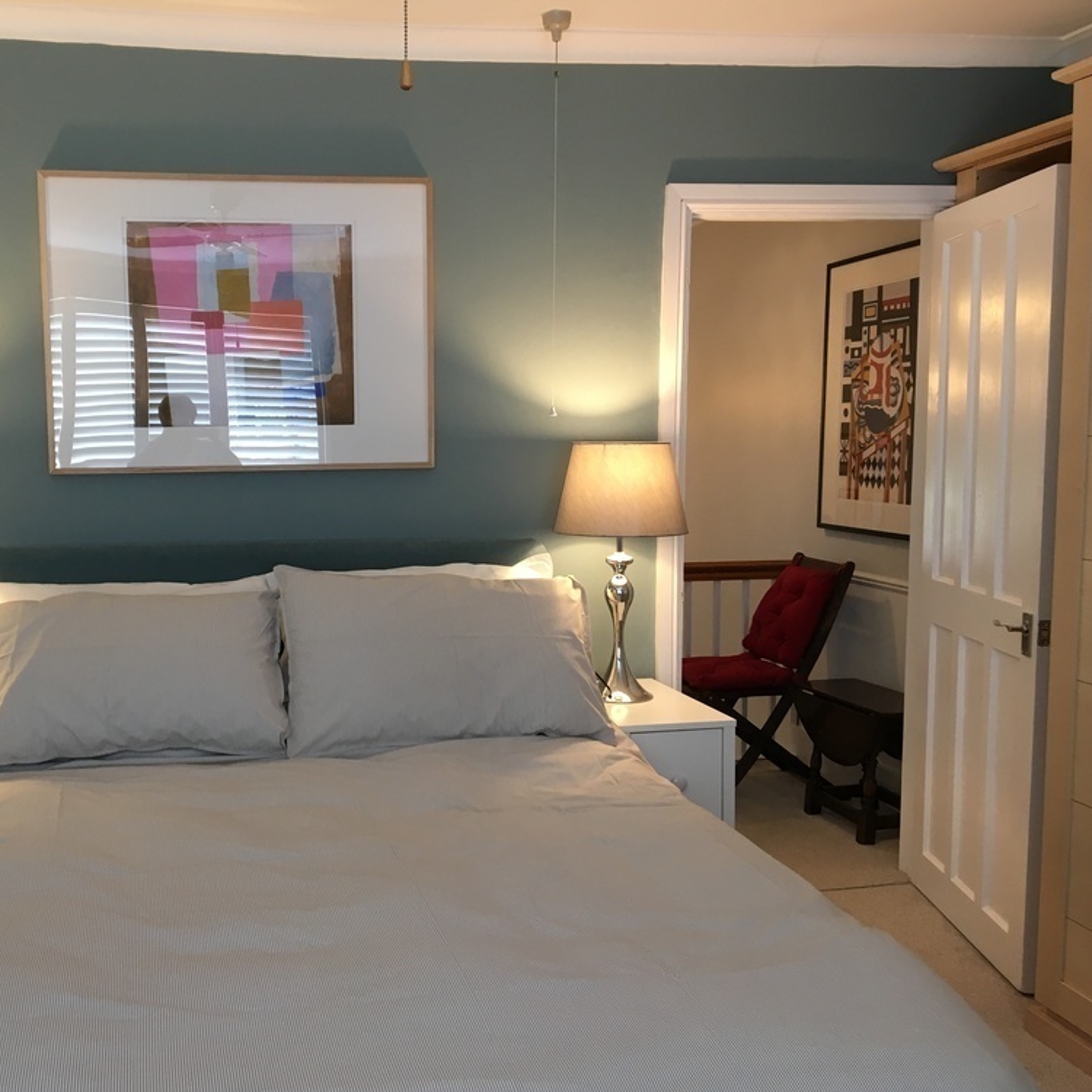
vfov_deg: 47.2
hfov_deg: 46.5
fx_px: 1249
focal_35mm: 35
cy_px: 546
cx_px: 370
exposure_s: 1/33
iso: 80
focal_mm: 4.15
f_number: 2.2
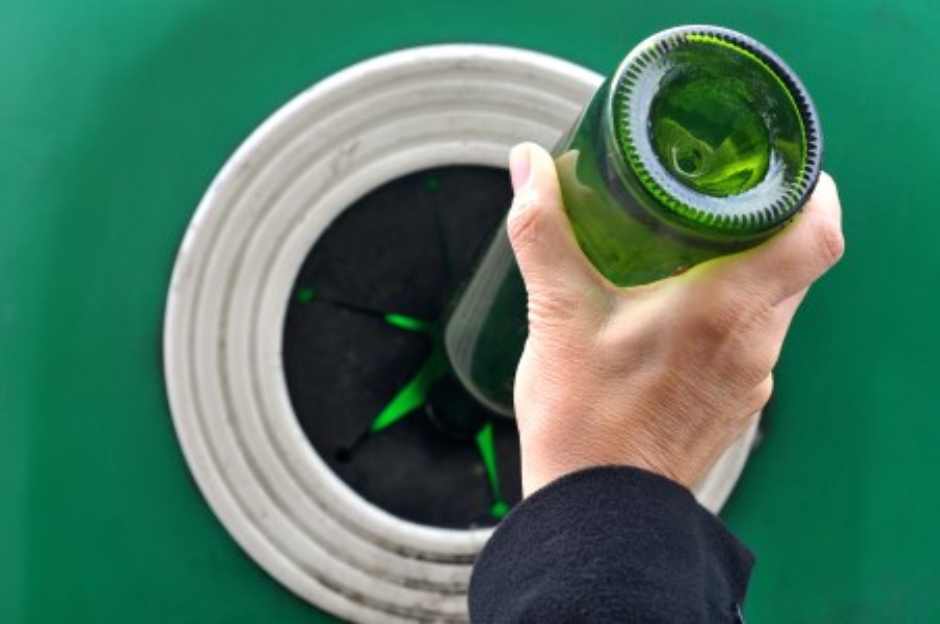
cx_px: 470
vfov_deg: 15.1
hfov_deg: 22.7
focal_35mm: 90
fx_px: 2347
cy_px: 312
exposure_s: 1/100
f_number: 6.3
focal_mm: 60
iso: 200
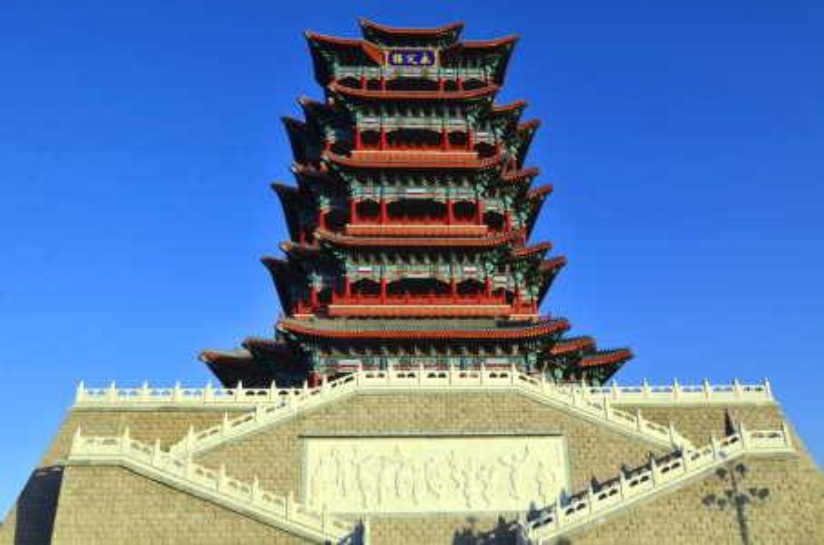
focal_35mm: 30
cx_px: 412
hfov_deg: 62.0
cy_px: 272
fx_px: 685
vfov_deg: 43.4
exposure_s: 1/125
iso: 100
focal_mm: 20
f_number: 11
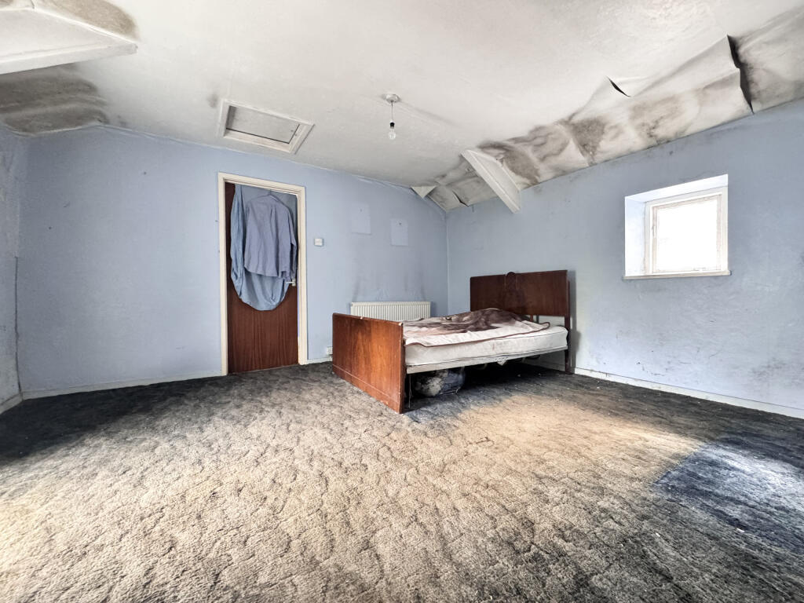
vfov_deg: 85.7
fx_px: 325
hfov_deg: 102.1
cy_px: 302
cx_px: 402
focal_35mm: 14
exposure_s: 1/60
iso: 800
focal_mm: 2.22
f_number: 2.2
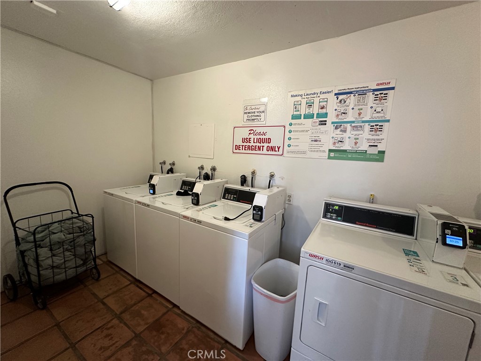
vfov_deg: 85.7
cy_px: 180
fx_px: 195
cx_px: 240
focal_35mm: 14
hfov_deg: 102.1
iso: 400
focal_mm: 2.22
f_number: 2.2
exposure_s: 1/60
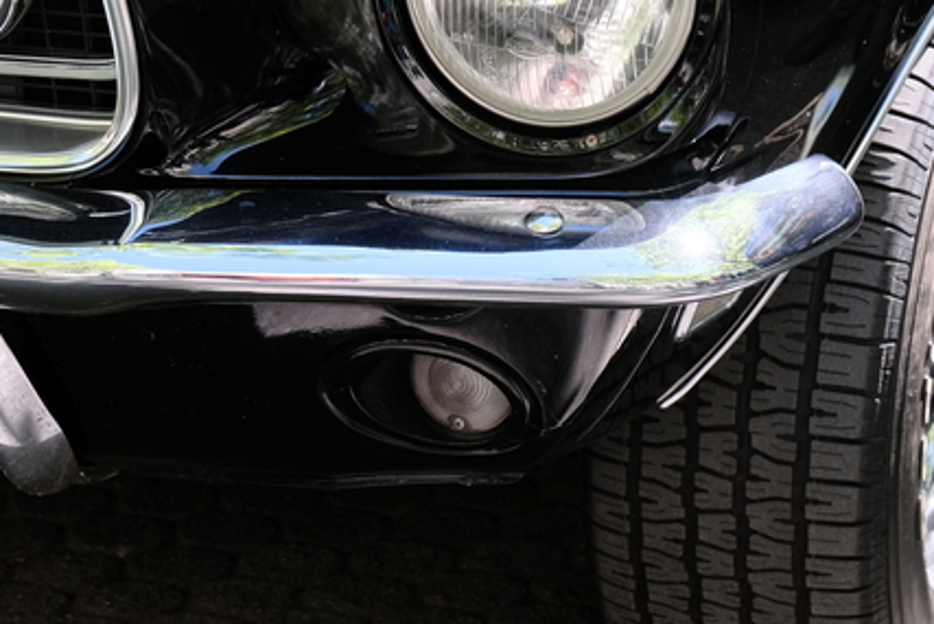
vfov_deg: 10.8
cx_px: -63
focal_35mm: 127
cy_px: 187
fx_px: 3296
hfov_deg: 15.7
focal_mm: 35
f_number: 5.6
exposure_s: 1/160
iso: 640
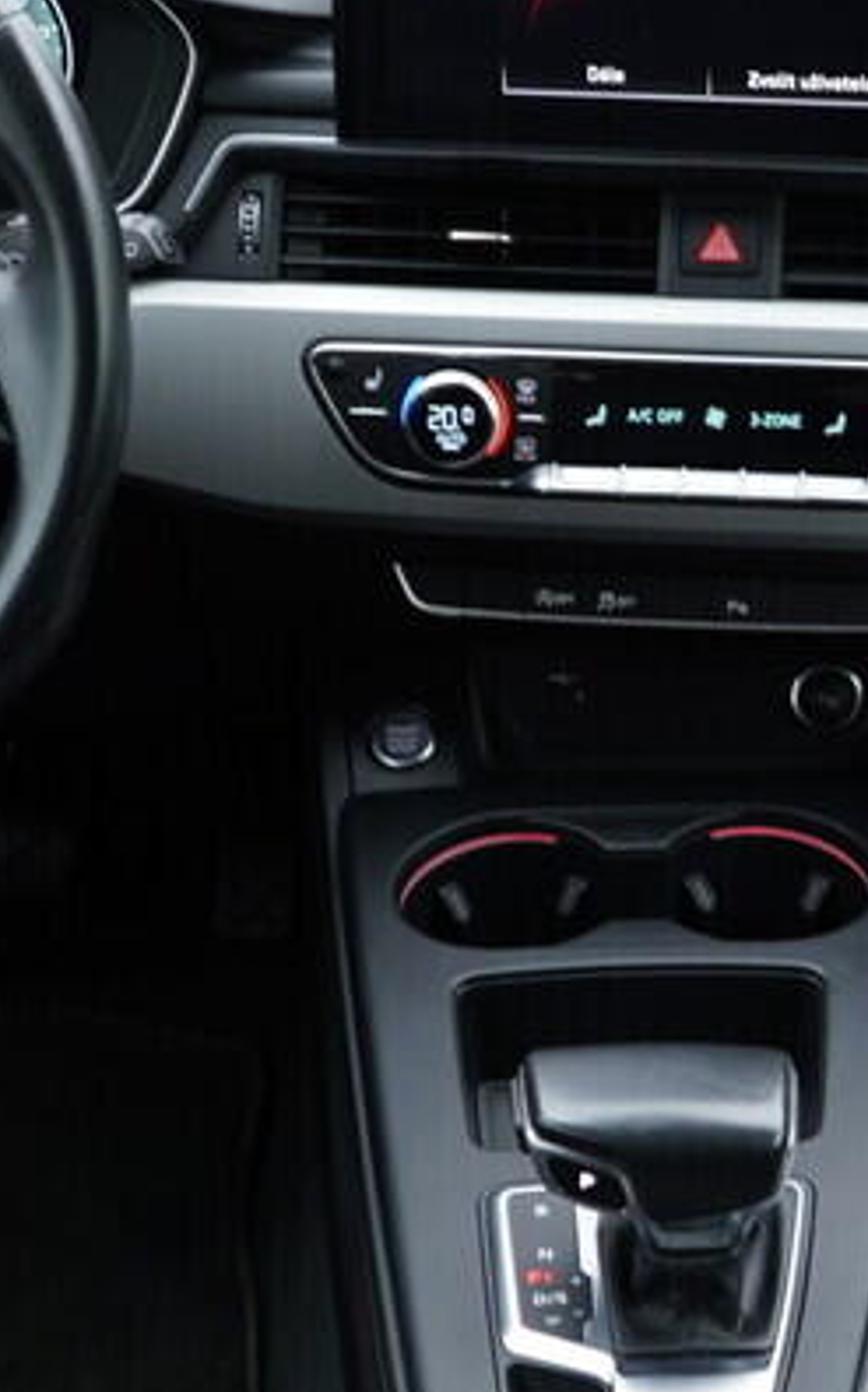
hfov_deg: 13.7
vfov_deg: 21.9
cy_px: 649
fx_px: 3601
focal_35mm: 95
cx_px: 654
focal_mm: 24
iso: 250
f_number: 2.8
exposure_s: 1/40
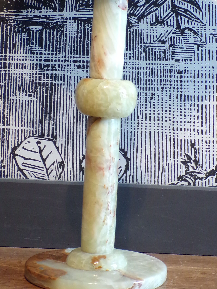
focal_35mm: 90
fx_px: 752
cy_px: 85
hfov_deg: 16.4
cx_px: 122
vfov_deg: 21.6
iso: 236
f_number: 3.5
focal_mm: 8.7
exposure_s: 1/17
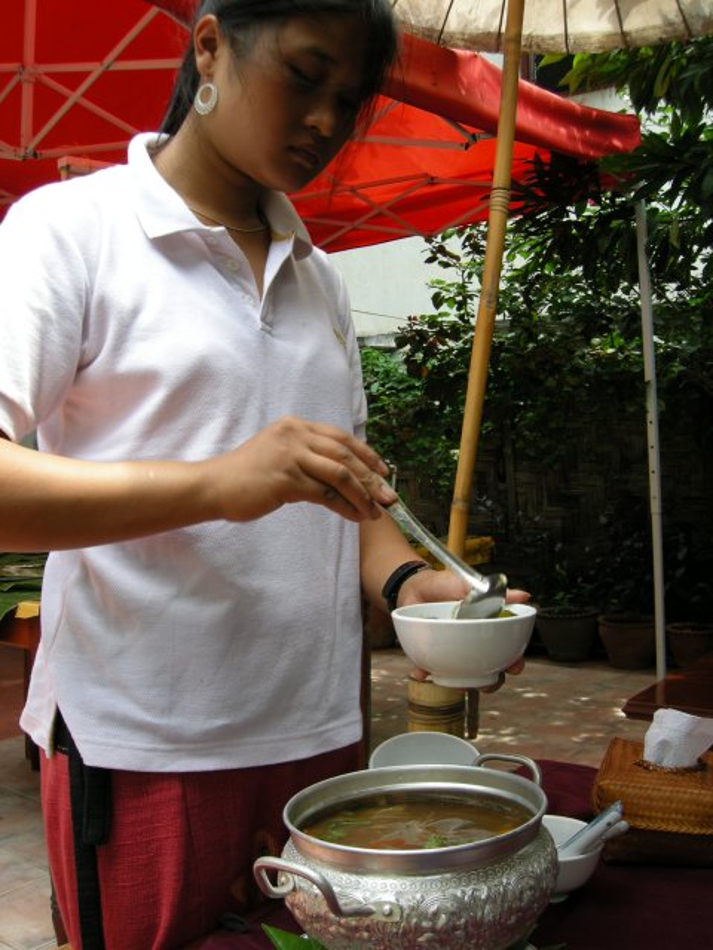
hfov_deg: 39.7
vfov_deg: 51.4
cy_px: 475
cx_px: 356
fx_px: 989
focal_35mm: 36
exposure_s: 1/83.2
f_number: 3.8
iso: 64
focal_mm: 7.5
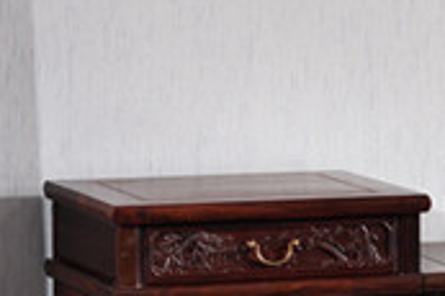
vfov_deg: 4.0
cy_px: 118
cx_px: 885
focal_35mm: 344
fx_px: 4248
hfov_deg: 5.9
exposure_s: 1/125
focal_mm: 70
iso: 100
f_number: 11
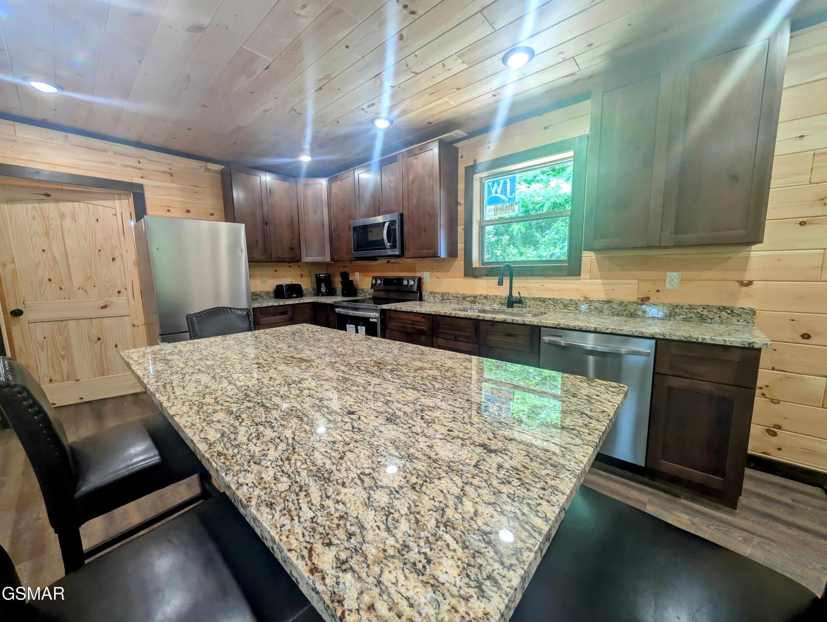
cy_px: 311
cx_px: 414
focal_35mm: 12
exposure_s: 1/120
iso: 79
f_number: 1.7
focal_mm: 2.02
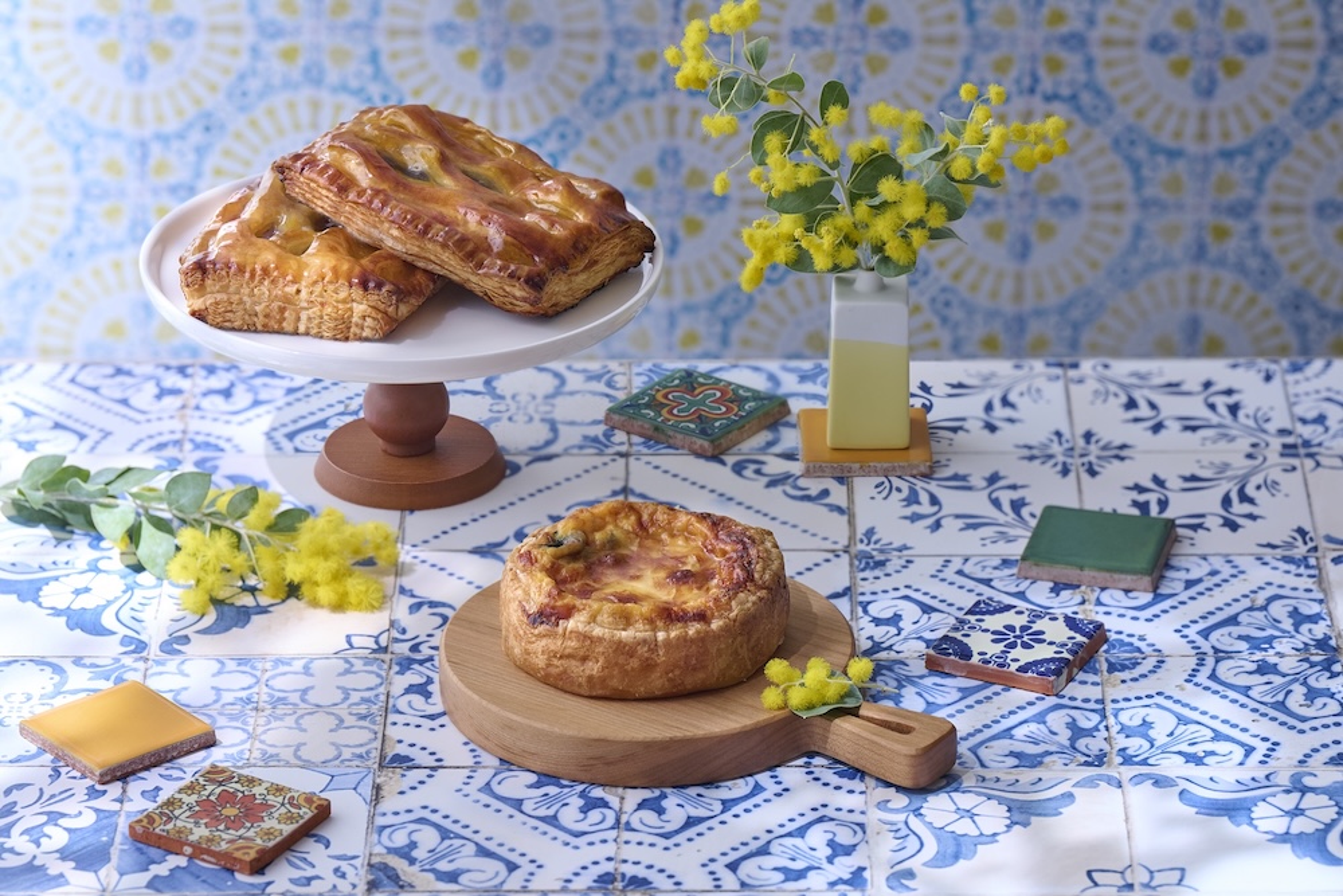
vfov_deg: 9.2
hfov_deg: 13.7
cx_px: 672
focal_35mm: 150
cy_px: 448
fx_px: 5596
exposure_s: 1/160
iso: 400
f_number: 8
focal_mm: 150
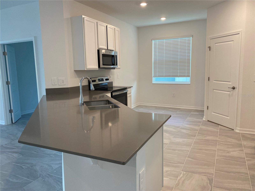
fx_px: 192
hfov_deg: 67.3
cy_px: 96
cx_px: 128
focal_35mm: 26
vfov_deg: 53.1
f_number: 1.8
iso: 125
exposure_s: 1/120
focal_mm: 4.25
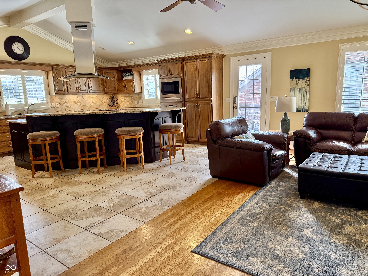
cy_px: 138
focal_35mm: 24
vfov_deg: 56.8
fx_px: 255
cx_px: 184
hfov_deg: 71.6
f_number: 1.78
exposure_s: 1/120
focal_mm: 6.76
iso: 320
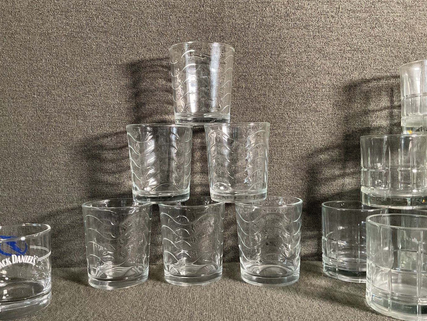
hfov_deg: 56.8
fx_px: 395
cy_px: 154
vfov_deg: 44.2
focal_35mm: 32
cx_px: 223
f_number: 1.8
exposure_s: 1/60
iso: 200
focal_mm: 3
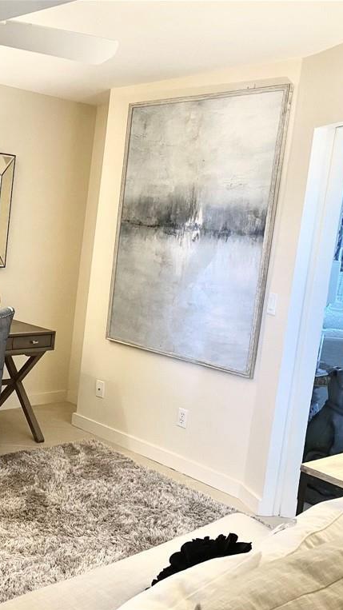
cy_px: 306
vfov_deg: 52.8
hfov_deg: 28.7
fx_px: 615
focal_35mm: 38
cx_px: -19
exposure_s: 1/60
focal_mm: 4.25
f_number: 1.8
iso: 160
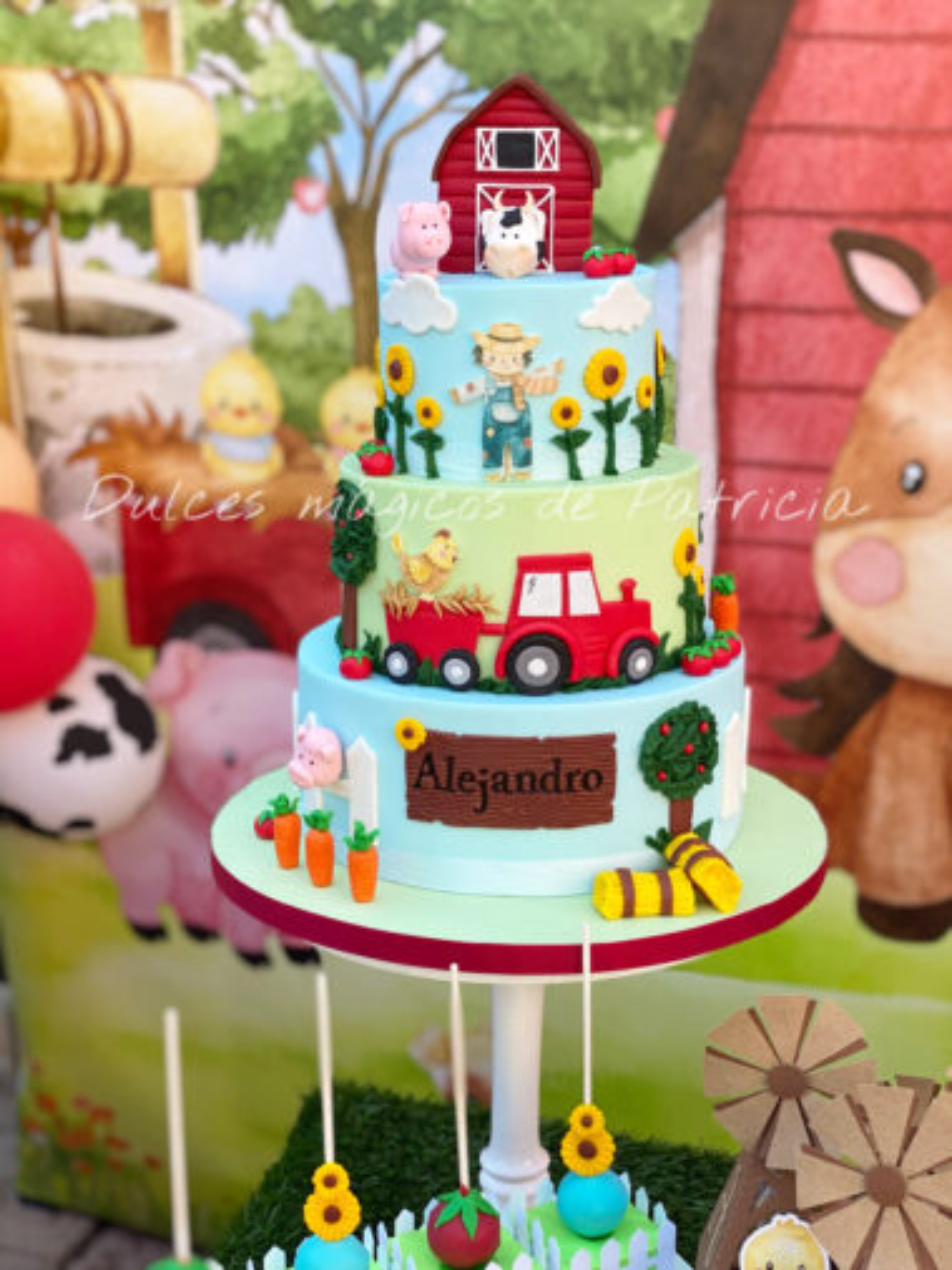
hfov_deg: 28.0
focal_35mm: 52
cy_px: 635
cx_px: 476
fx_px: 1906
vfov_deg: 36.8
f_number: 2
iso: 20
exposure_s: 1/141
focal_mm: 6
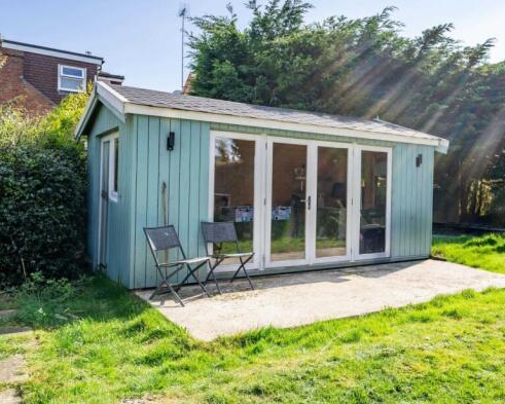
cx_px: 305
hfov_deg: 58.2
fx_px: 448
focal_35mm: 30
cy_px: 183
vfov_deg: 48.5
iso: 80
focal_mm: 24
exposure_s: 1/250
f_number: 5
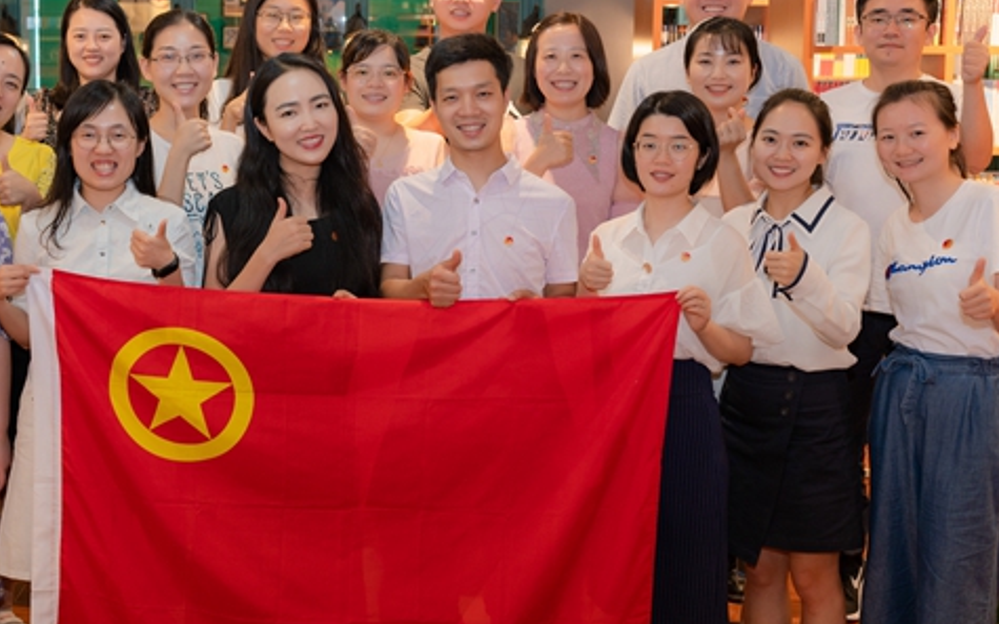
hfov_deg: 33.6
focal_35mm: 60
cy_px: 244
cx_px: 311
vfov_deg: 21.6
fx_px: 1634
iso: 100
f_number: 4
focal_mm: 35
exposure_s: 1/30
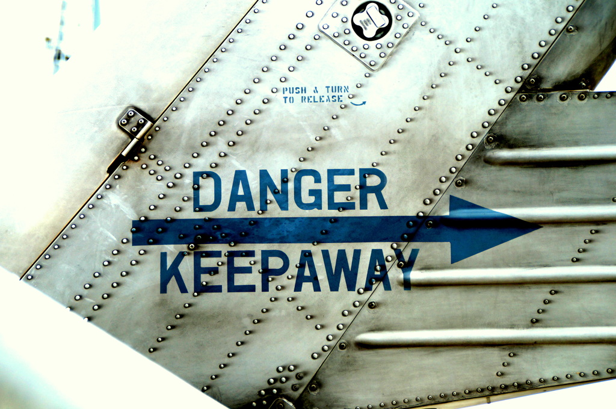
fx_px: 2307
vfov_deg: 10.1
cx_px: 308
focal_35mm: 135
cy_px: 204
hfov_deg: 15.2
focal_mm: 90
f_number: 6.3
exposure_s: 1/500
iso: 100
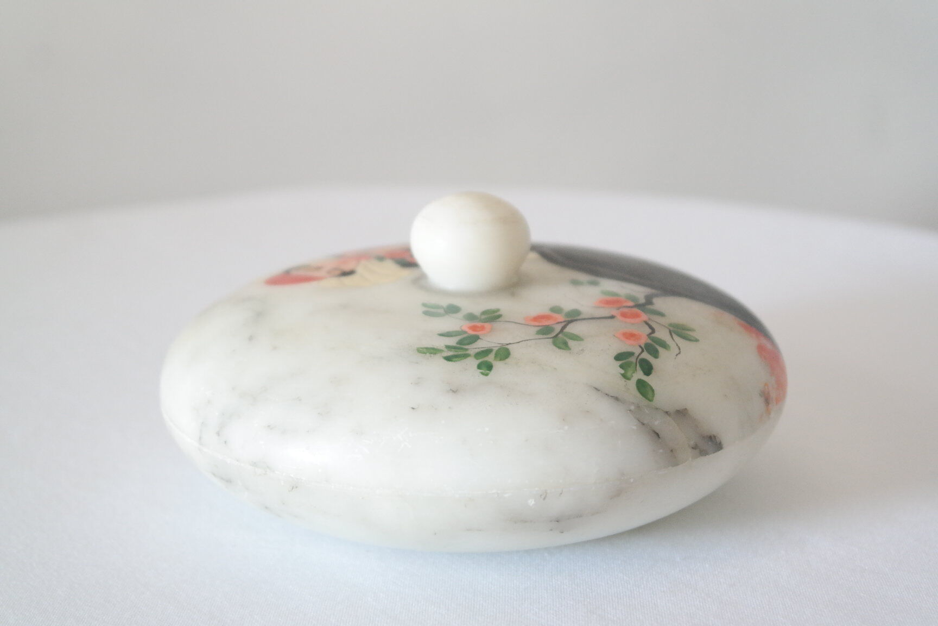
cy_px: 313
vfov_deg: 19.7
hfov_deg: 29.2
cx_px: 469
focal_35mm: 69
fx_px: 1798
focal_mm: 45
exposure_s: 1/30
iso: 1600
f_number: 5.6
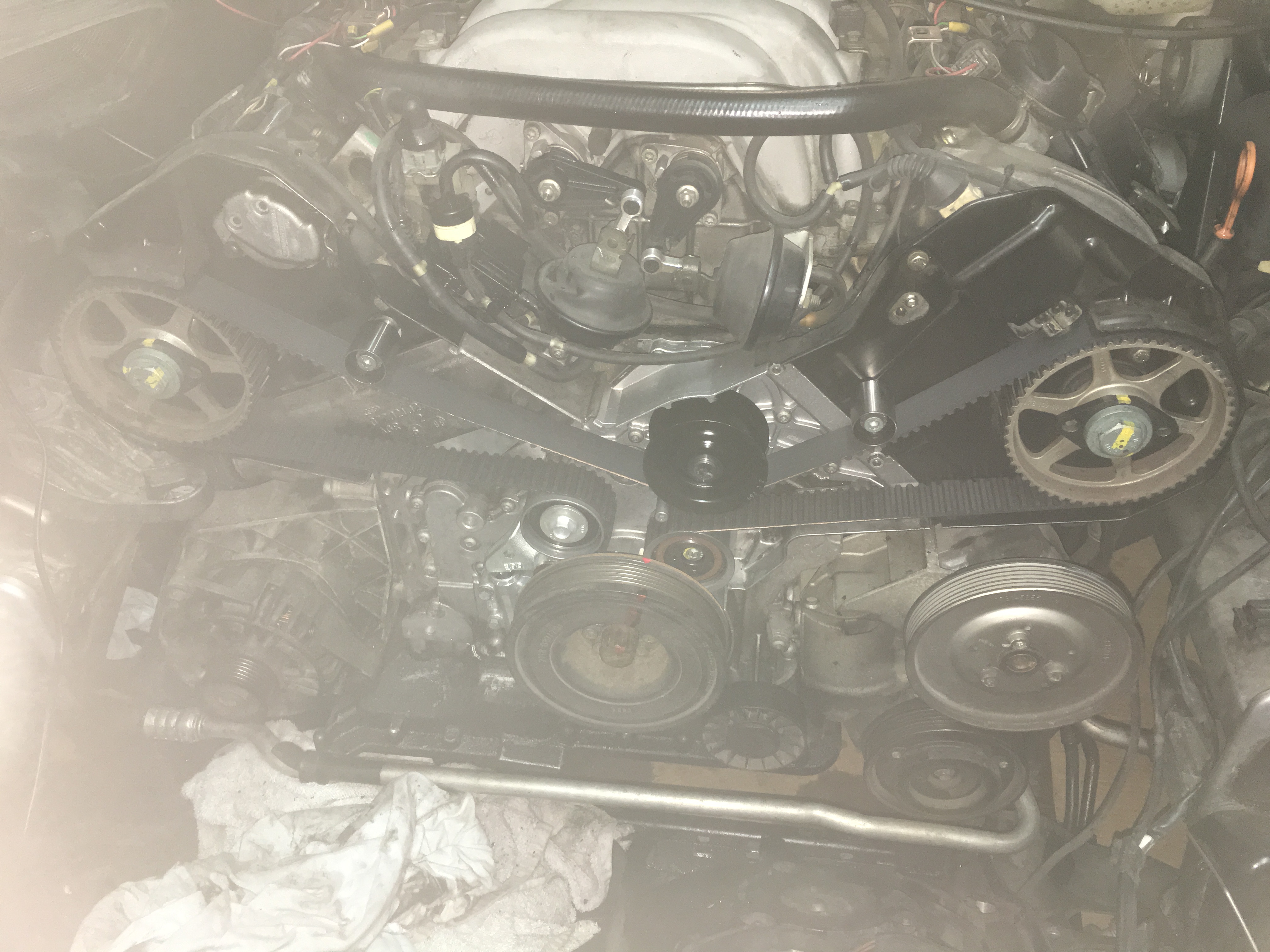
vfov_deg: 48.2
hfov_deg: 61.7
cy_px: 476
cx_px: 635
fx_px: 1064
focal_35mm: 29
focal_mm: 4.15
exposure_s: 1/17
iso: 64
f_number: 2.2
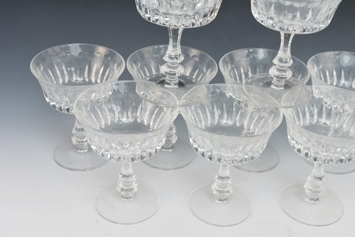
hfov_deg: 38.9
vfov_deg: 26.5
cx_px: 178
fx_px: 503
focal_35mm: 51
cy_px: 118
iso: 200
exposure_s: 1/160
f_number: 6.3
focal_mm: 34
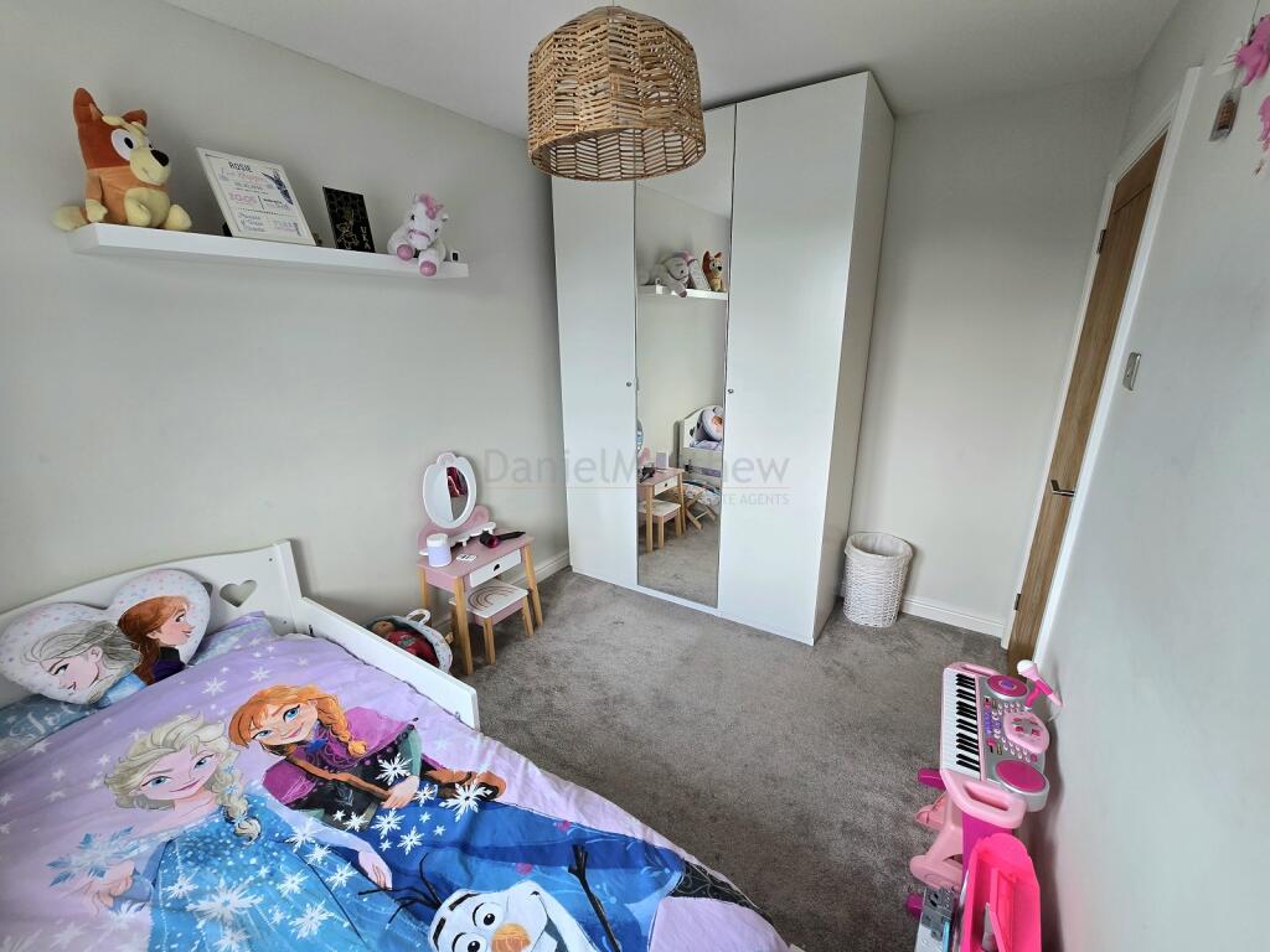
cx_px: 635
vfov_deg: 89.9
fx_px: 477
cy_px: 476
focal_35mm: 13
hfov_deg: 106.2
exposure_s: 1/50
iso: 50
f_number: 2.2
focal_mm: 2.2
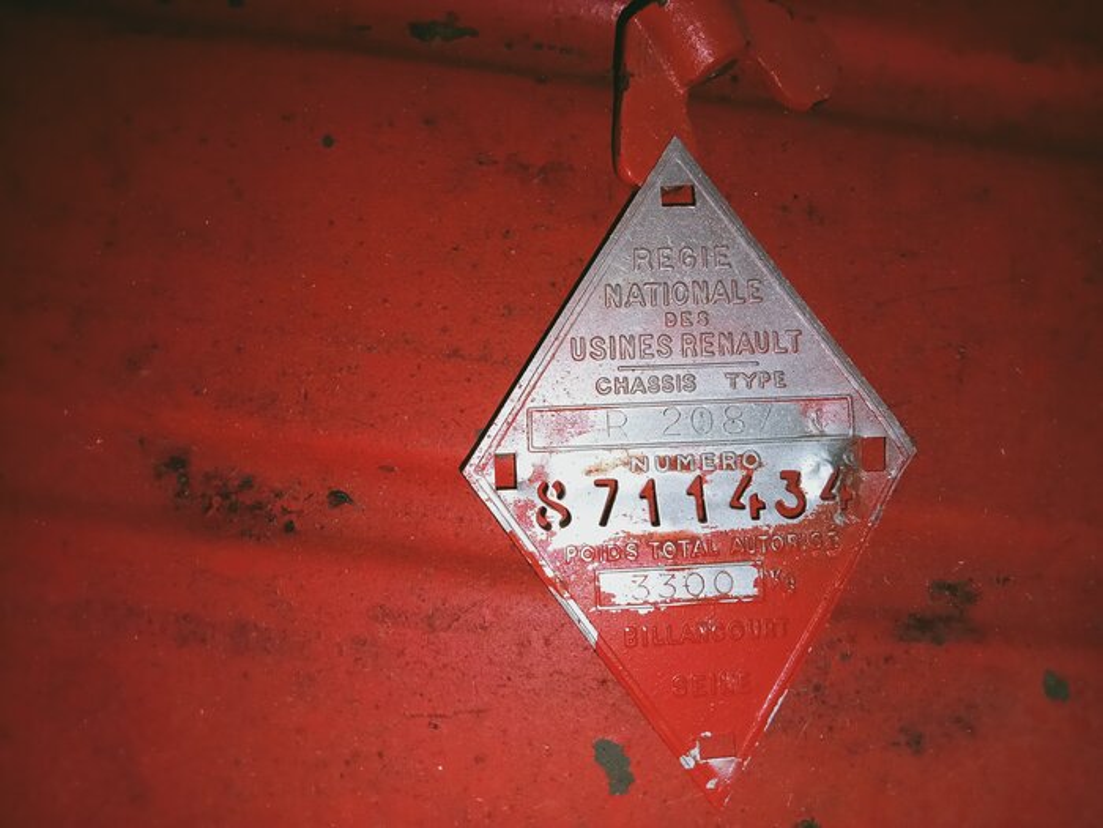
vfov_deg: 49.7
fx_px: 892
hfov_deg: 63.4
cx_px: 552
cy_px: 414
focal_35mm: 28
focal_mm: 3.46
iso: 300
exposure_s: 1/33.3
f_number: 2.2
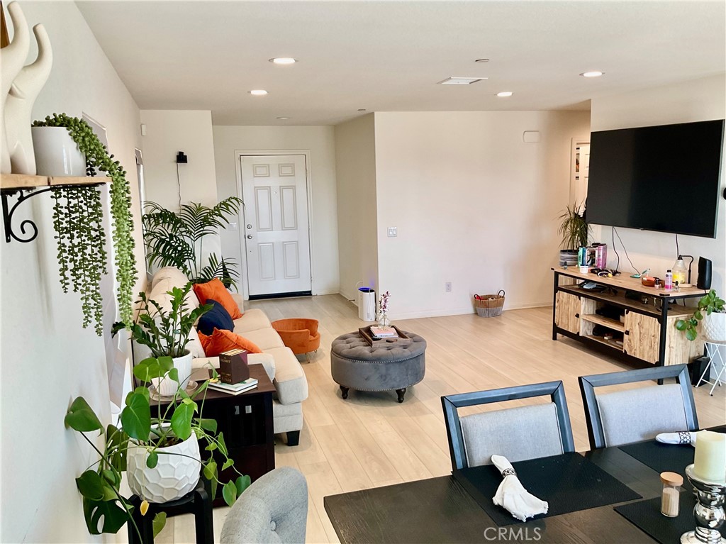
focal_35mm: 29
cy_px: 272
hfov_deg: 61.7
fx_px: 608
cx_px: 363
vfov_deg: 48.2
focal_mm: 3
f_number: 1.8
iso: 40
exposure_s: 1/60
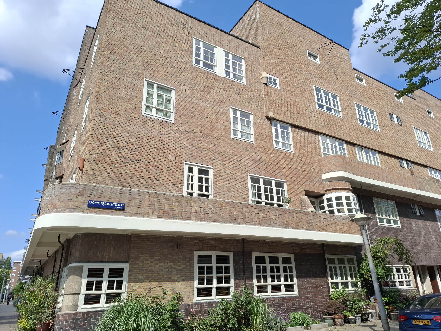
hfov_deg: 73.9
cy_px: 166
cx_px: 220
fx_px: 293
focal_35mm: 23
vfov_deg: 58.9
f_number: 1.8
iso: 50
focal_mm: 5.5
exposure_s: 1/1299
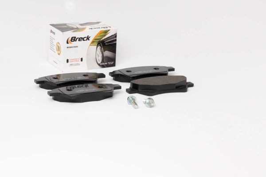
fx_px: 610
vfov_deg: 16.6
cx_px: 133
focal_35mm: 82
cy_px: 88
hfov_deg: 24.6
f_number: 13
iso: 100
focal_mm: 55
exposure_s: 1/200
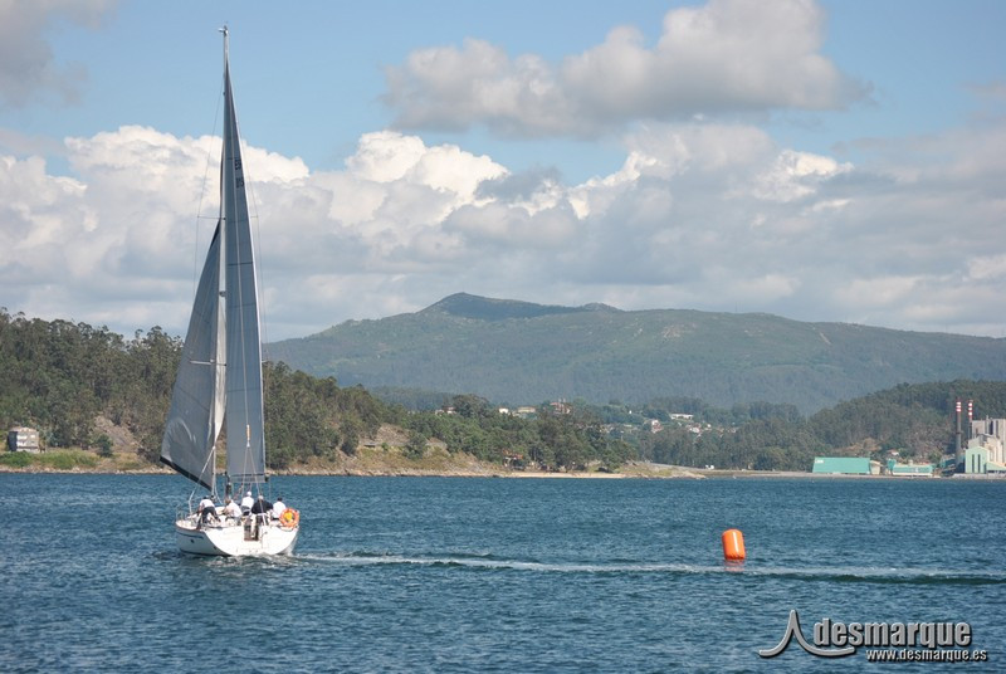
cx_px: 503
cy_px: 337
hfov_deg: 17.0
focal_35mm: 120
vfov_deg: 11.5
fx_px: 3358
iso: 100
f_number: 5.6
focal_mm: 80
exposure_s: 1/500
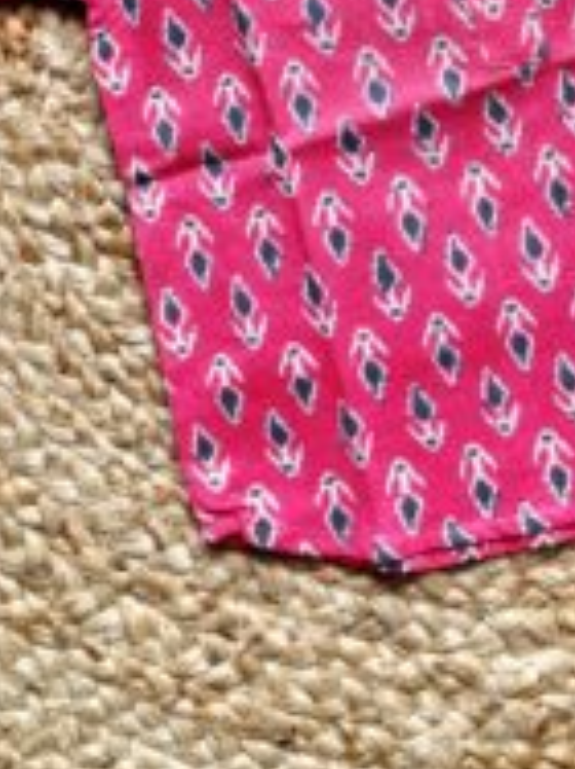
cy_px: -33
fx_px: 1330
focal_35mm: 60
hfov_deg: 24.2
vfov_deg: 29.6
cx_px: 419
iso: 50
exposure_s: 1/122
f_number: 1.6
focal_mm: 5.1
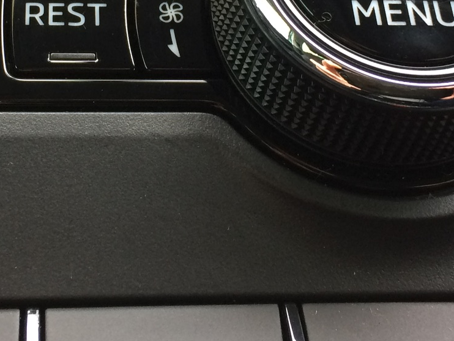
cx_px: 163
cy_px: -35
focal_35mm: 80
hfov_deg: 24.3
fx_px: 1050
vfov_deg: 17.8
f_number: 2.2
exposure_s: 1/33
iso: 100
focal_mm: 4.15
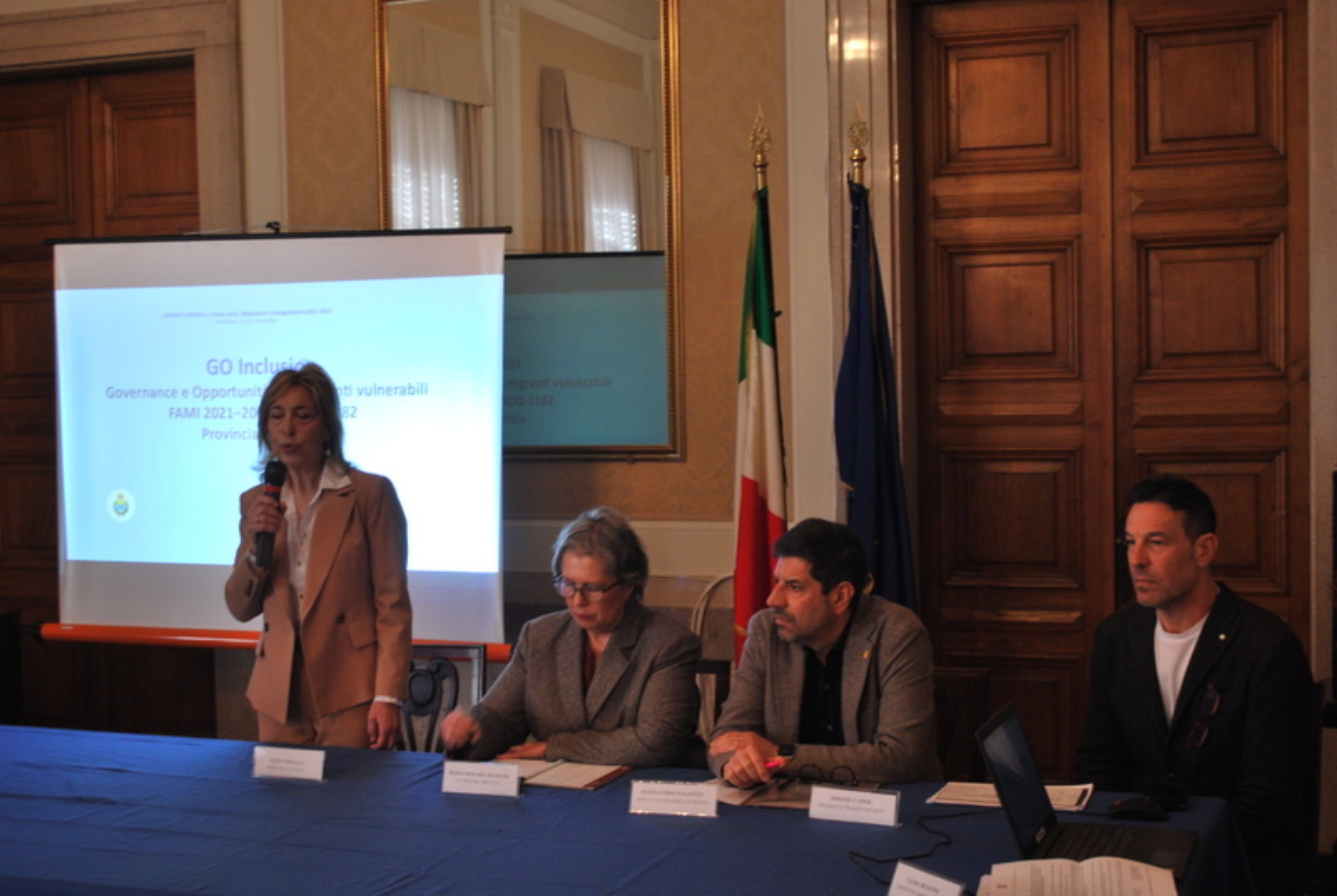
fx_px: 1897
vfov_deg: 26.6
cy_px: 448
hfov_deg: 38.8
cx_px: 668
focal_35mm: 51
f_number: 5
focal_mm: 34
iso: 200
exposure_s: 1/30
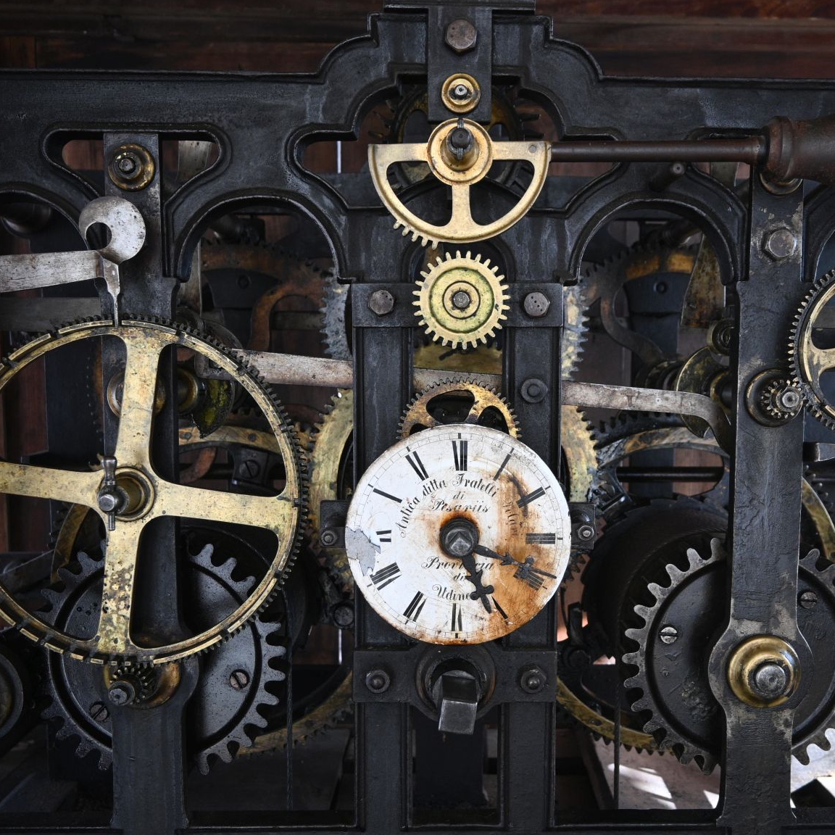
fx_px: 928
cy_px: 457
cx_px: 467
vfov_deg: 48.4
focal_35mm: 34
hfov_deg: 48.4
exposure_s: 1/160
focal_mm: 16
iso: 400
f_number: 3.5
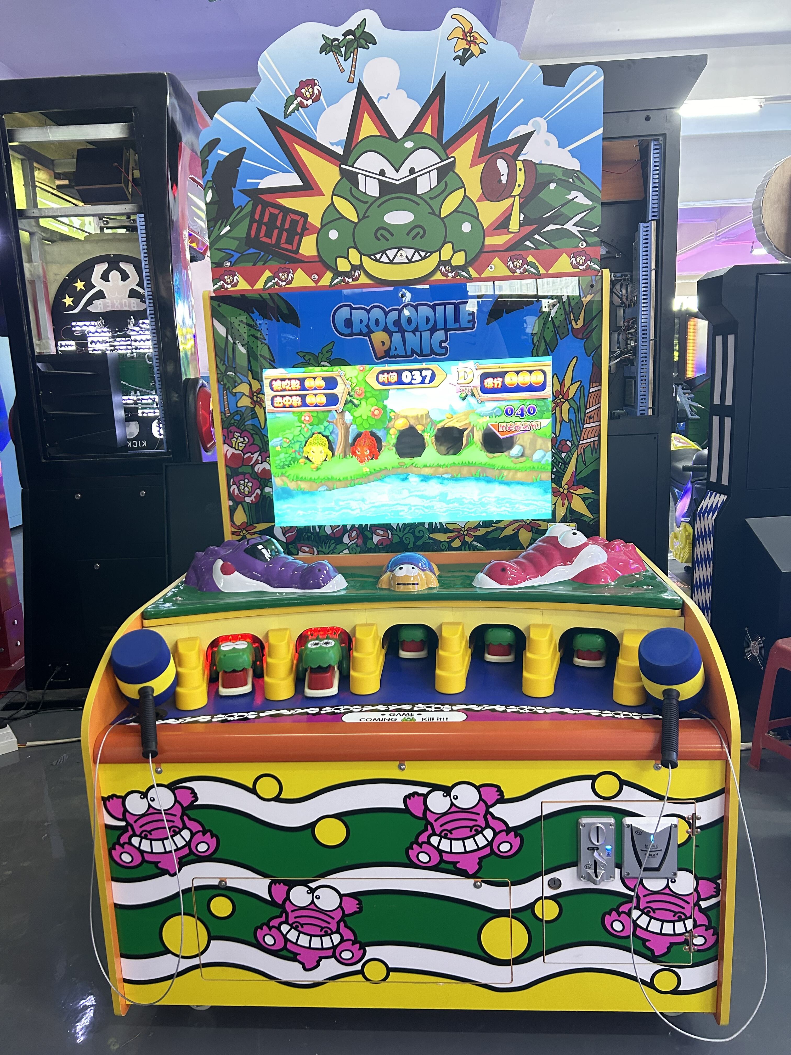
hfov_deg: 53.1
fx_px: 792
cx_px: 396
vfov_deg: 67.3
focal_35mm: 26
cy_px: 528
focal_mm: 5.7
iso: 200
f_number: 1.5
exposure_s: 1/50
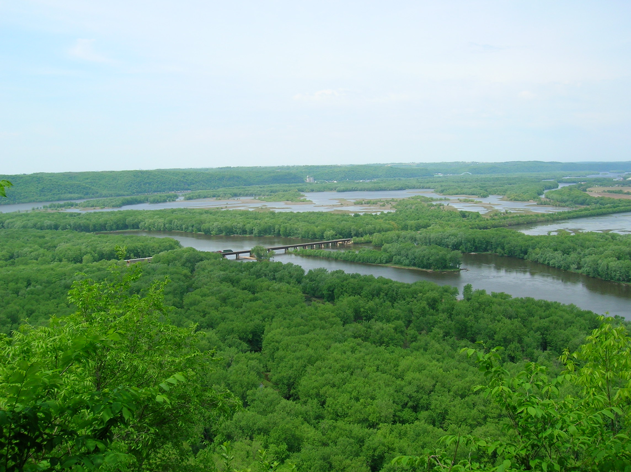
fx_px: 619
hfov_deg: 54.0
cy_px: 236
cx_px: 316
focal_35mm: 34
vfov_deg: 41.7
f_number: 4.9
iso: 50
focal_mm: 5.7
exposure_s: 1/315
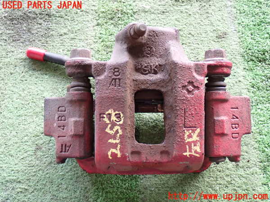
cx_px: 135
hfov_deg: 38.2
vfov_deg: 29.1
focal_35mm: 50
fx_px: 390
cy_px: 101
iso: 500
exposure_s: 1/50
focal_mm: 9.01
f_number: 3.2
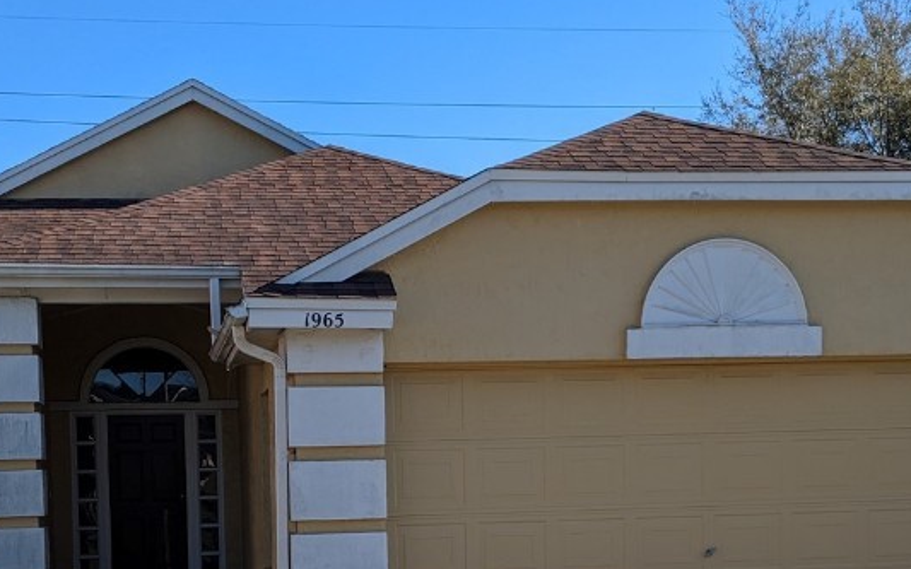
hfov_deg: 36.6
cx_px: 332
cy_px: 501
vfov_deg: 23.0
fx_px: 1365
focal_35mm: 55
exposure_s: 1/1799
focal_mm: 4.38
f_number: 1.73
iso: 55
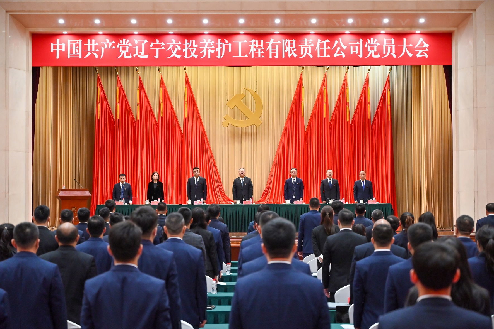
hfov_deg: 28.8
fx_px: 961
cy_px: 164
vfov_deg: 19.5
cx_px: 247
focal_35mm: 70
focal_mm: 70
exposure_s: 1/200
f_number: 4
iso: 2500
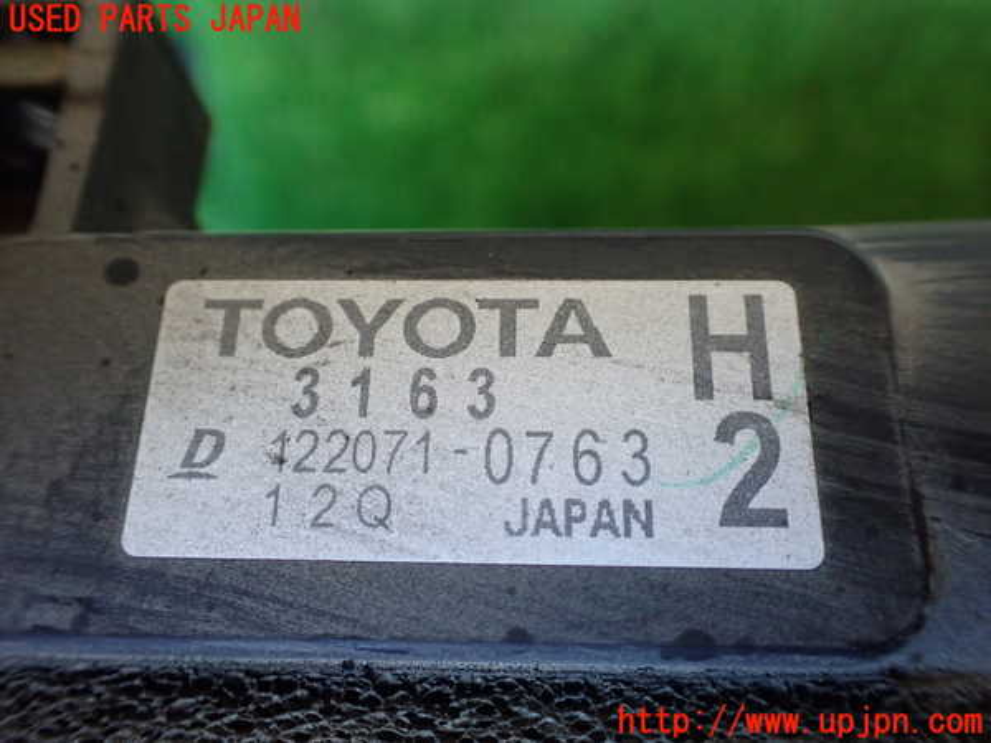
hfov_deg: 60.0
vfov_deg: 46.8
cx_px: 496
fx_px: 859
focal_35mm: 30
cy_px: 372
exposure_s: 1/125
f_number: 2.3
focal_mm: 5.4
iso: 640
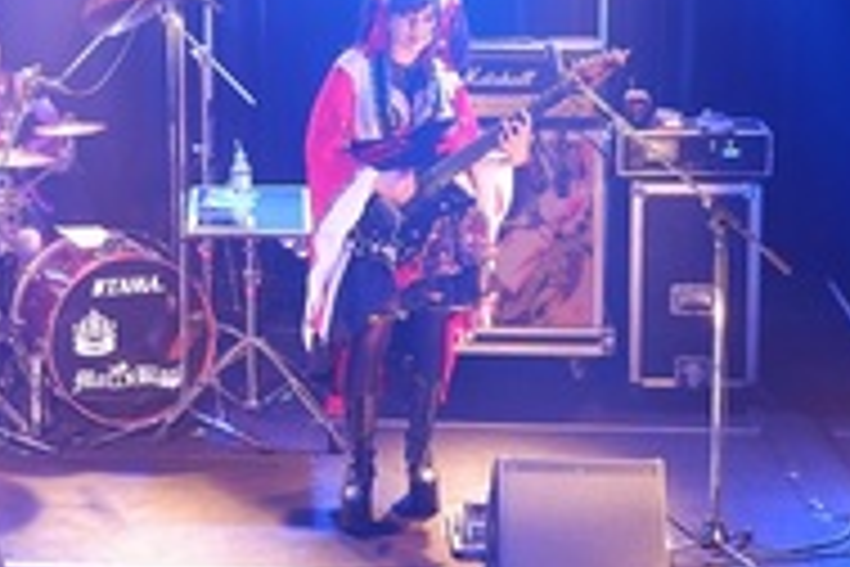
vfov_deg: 11.4
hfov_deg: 16.3
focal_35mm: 119
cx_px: -261
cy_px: 29
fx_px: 2810
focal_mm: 30.5
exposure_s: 1/28
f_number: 4.7
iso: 800
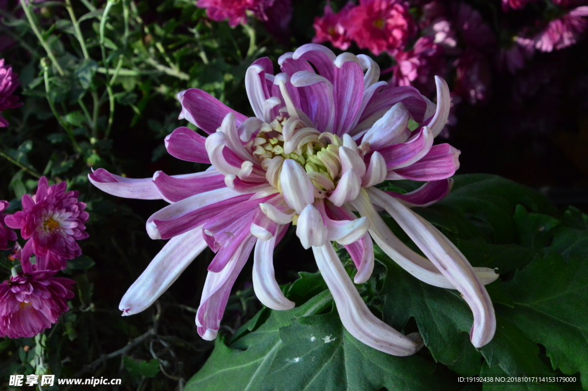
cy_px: 196
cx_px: 294
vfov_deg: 5.9
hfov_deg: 8.9
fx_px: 3794
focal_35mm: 232
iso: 2500
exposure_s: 1/250
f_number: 18
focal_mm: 155
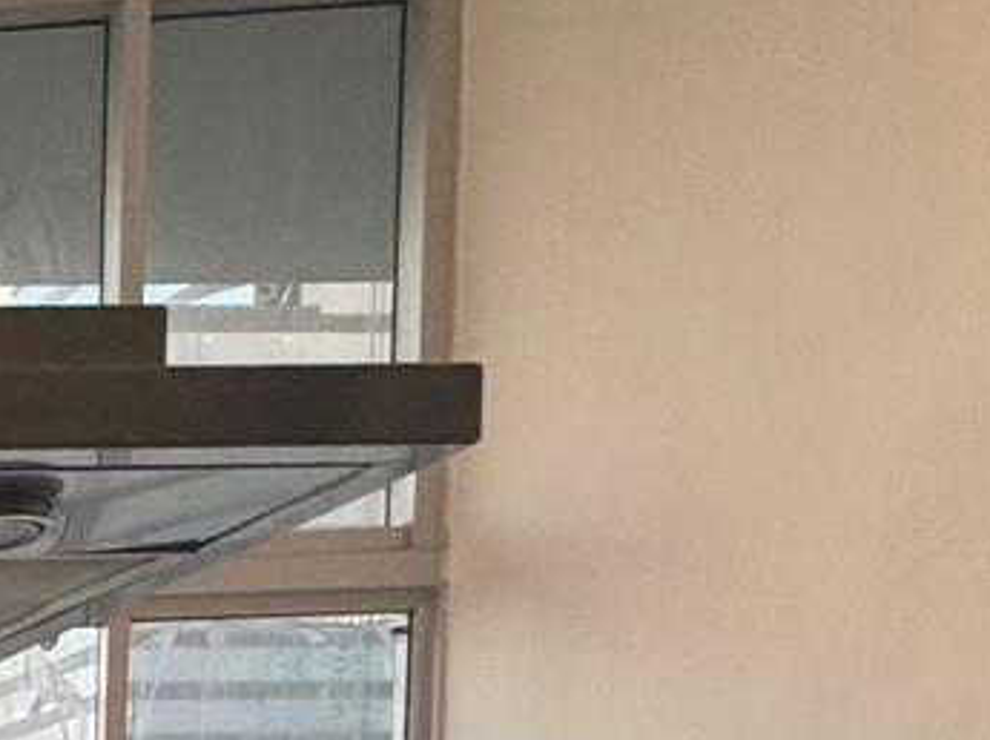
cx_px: -786
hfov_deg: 20.8
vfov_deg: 19.3
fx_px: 1857
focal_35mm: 65
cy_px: 1159
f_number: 2.2
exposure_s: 1/120
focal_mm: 2.22
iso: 160
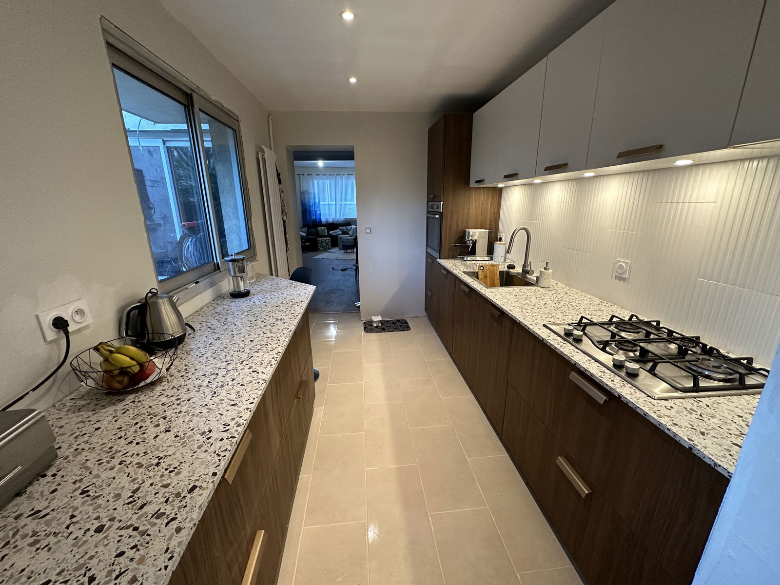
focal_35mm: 14
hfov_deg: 102.1
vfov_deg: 85.7
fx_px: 315
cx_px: 390
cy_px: 292
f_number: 2.2
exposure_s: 1/99
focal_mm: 2.22
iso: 250
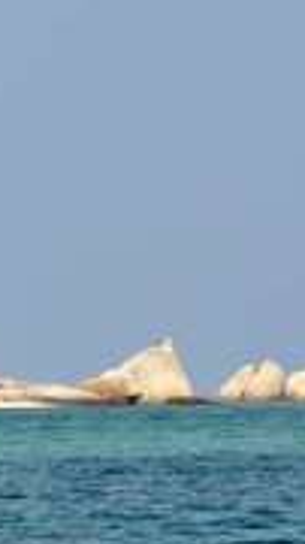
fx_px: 13425
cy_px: 260
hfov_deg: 1.3
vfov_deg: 2.3
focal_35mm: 932
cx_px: -384
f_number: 9
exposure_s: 1/320
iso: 100
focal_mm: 200
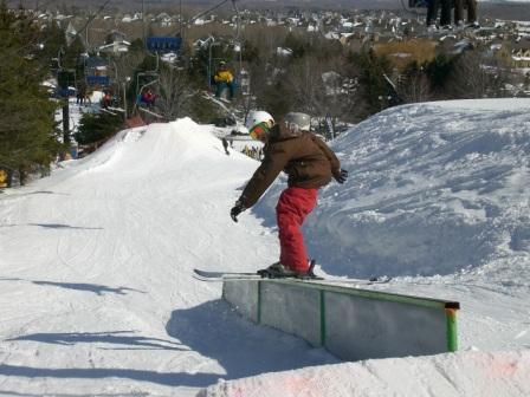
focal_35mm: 63
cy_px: 198
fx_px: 965
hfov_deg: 30.7
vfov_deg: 23.3
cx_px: 265
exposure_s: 1/800
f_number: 5.7
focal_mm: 10.4
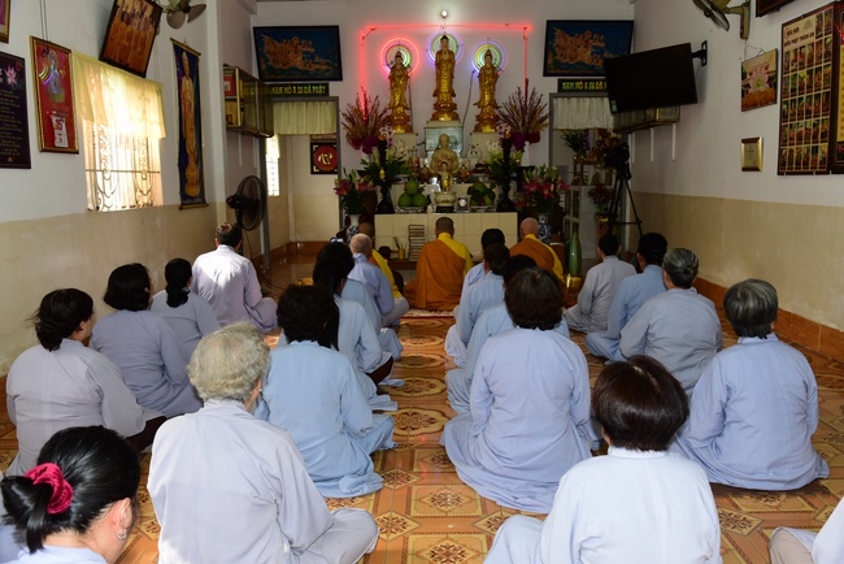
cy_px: 282
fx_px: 704
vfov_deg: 43.6
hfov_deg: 61.9
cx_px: 422
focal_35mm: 30
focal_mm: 30
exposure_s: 1/80
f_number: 5.6
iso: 400
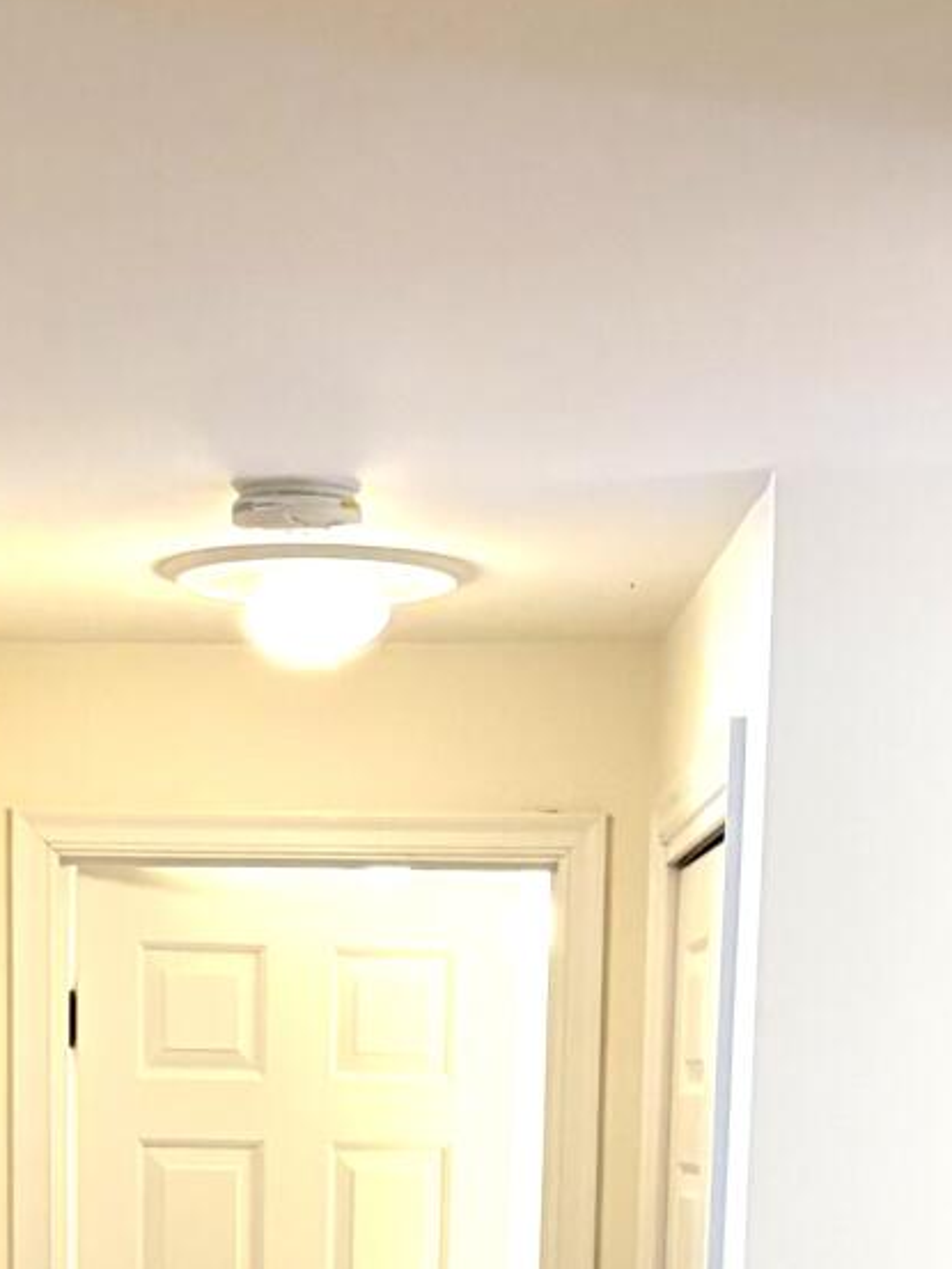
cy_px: 1680
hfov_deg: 15.7
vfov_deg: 19.2
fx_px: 3446
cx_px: 296
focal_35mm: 94
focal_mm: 5.96
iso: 250
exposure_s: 1/120
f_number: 1.6
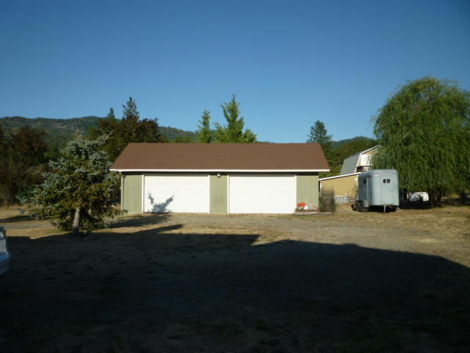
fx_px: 394
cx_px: 235
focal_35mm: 29
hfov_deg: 61.7
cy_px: 176
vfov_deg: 48.2
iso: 80
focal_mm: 5.2
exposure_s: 1/800
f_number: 4
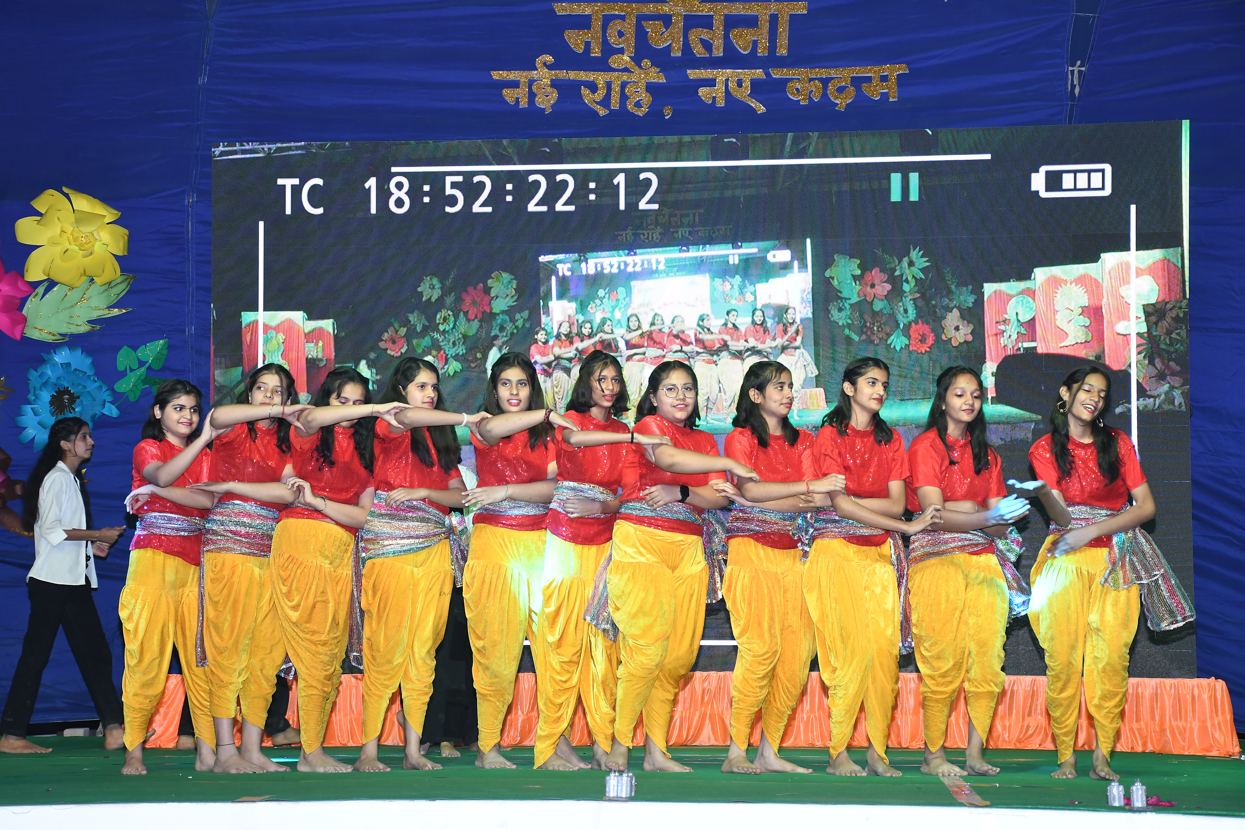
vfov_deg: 17.5
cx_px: 622
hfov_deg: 26.0
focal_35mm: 78
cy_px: 415
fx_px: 2697
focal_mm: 52
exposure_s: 1/160
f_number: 5.6
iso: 800
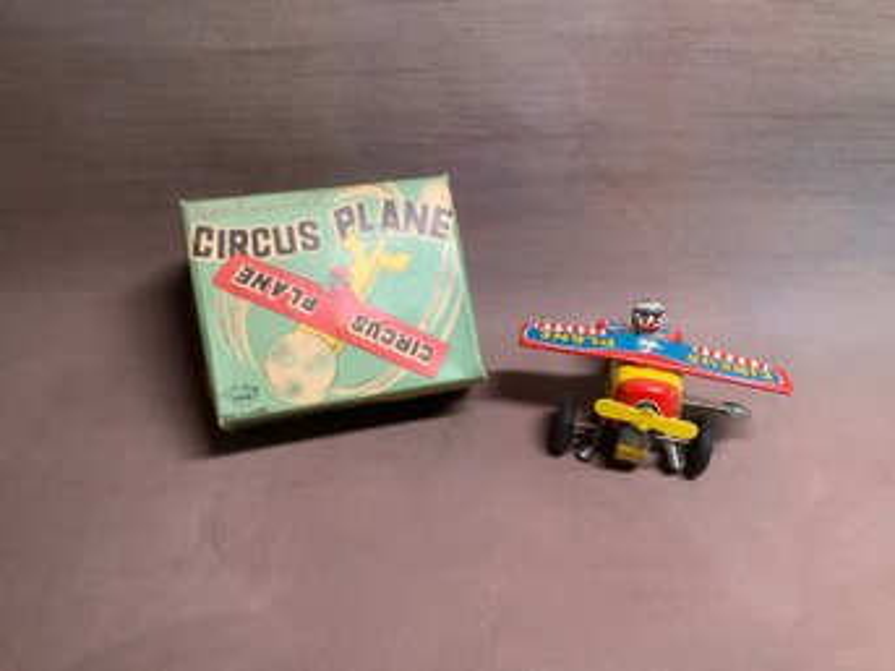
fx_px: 801
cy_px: 336
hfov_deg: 58.4
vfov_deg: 45.4
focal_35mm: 31
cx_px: 448
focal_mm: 3.3
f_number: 2.4
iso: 320
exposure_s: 1/25
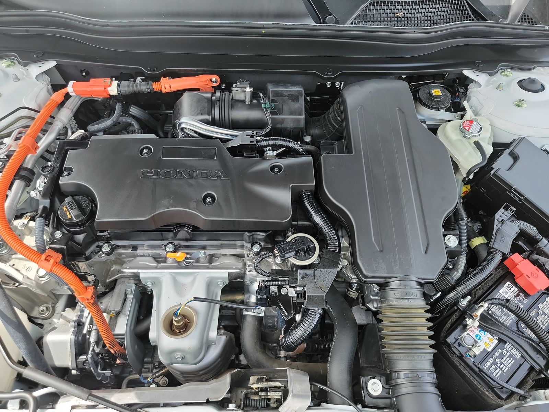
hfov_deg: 71.6
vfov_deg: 56.8
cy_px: 206
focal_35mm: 24
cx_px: 274
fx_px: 381
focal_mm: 6.7
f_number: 1.8
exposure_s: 1/119
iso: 53
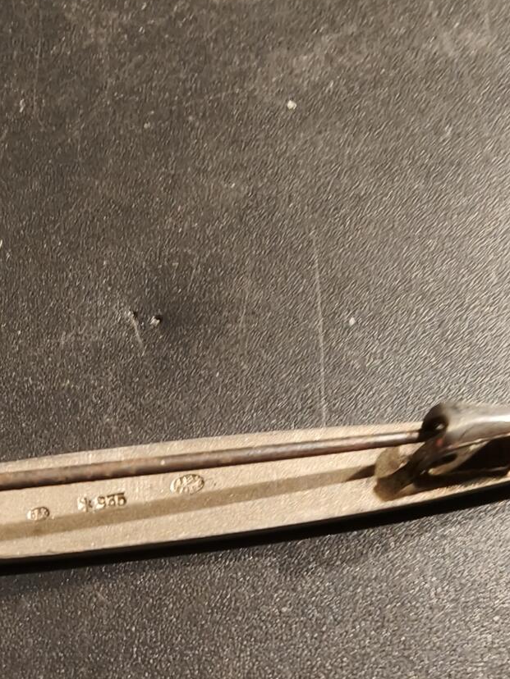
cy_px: 582
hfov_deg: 28.9
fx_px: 982
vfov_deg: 36.3
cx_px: 159
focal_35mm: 50
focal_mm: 2.32
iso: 250
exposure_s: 1/50
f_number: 2
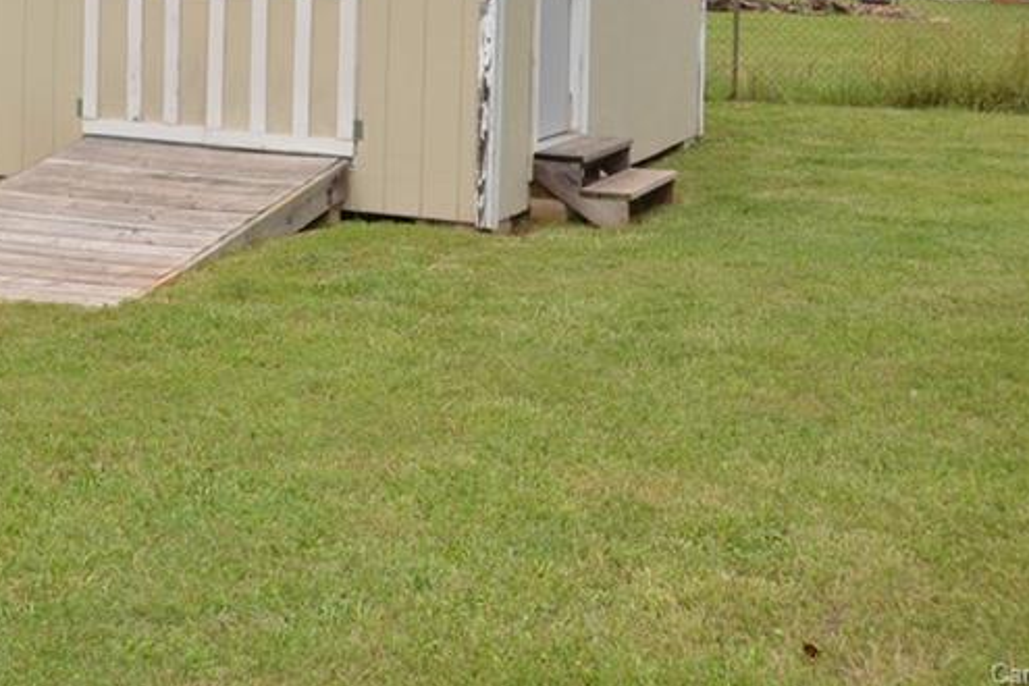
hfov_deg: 31.2
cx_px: 152
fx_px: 1772
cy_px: -18
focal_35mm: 62
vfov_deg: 21.1
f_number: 8
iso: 250
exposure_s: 1/250
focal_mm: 20
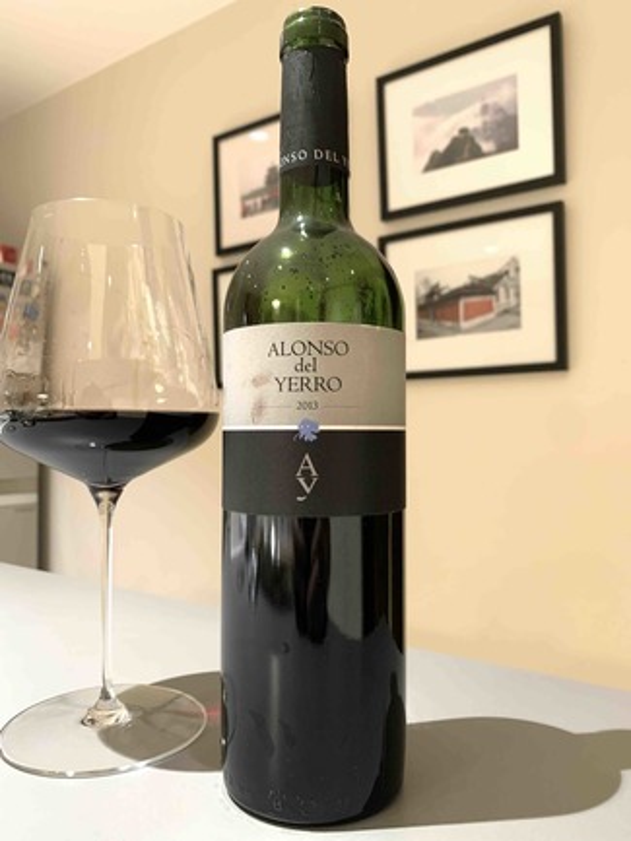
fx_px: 632
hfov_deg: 53.1
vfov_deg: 67.3
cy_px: 420
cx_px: 316
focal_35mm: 26
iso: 320
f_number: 1.8
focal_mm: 4.25
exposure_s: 1/33
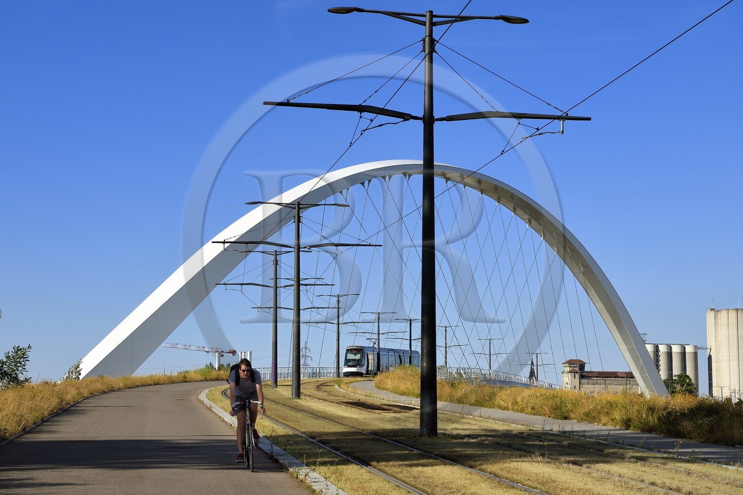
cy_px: 248
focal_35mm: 70
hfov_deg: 28.8
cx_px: 372
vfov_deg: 19.4
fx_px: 1444
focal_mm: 70
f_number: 10
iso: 200
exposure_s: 1/500
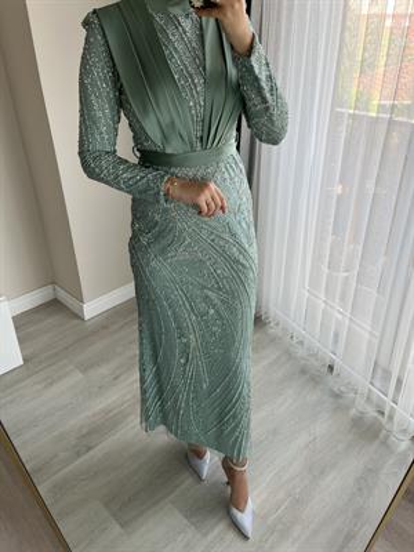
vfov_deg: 67.3
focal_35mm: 26
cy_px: 276
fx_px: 415
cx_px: 207
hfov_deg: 53.1
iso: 50
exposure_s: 1/158
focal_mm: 5.1
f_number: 1.6
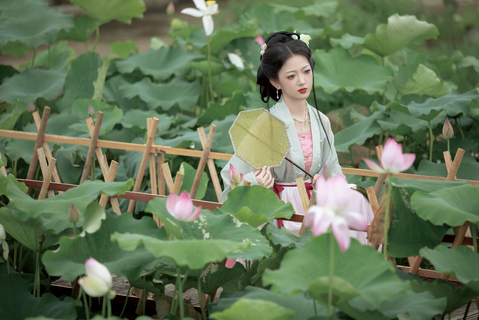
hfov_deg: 13.1
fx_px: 2089
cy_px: 159
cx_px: 243
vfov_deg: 8.7
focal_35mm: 157
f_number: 2.8
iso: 160
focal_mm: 155
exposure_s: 1/1000
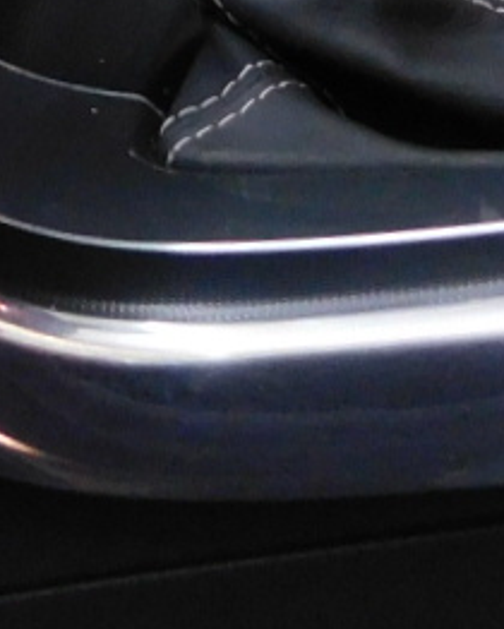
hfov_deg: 10.5
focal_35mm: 137
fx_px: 2551
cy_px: -667
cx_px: -442
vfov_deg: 12.3
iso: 400
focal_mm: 4
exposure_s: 1/20
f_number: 3
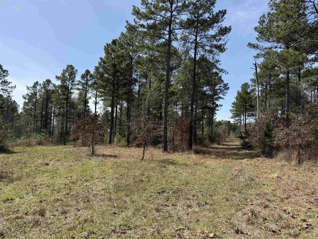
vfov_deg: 56.8
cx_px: 159
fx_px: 220
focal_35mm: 24
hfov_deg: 71.6
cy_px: 120
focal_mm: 6.76
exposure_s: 1/3145
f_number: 1.78
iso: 80
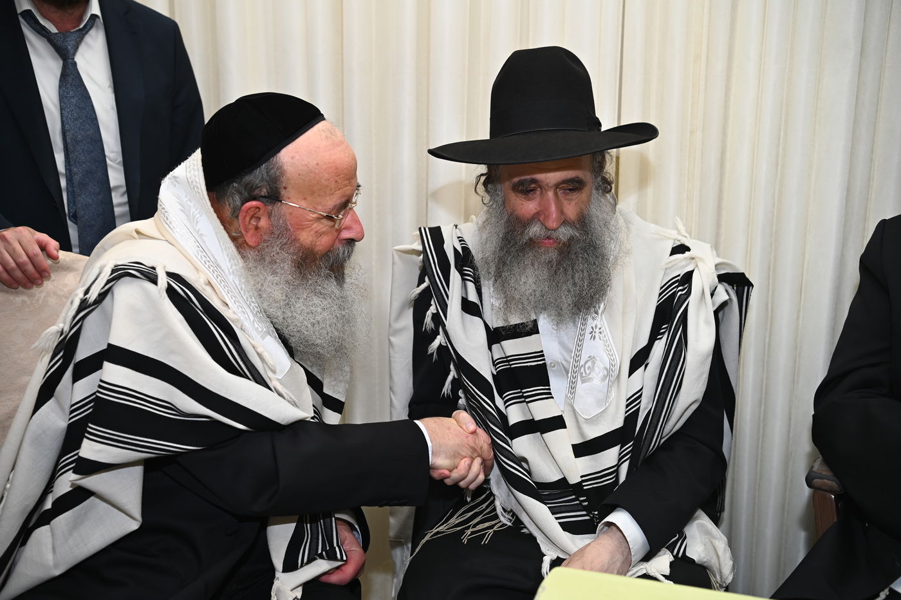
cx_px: 450
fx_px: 1001
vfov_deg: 33.4
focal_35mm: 40
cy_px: 300
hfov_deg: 48.5
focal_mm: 40
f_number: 4
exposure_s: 1/200
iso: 320
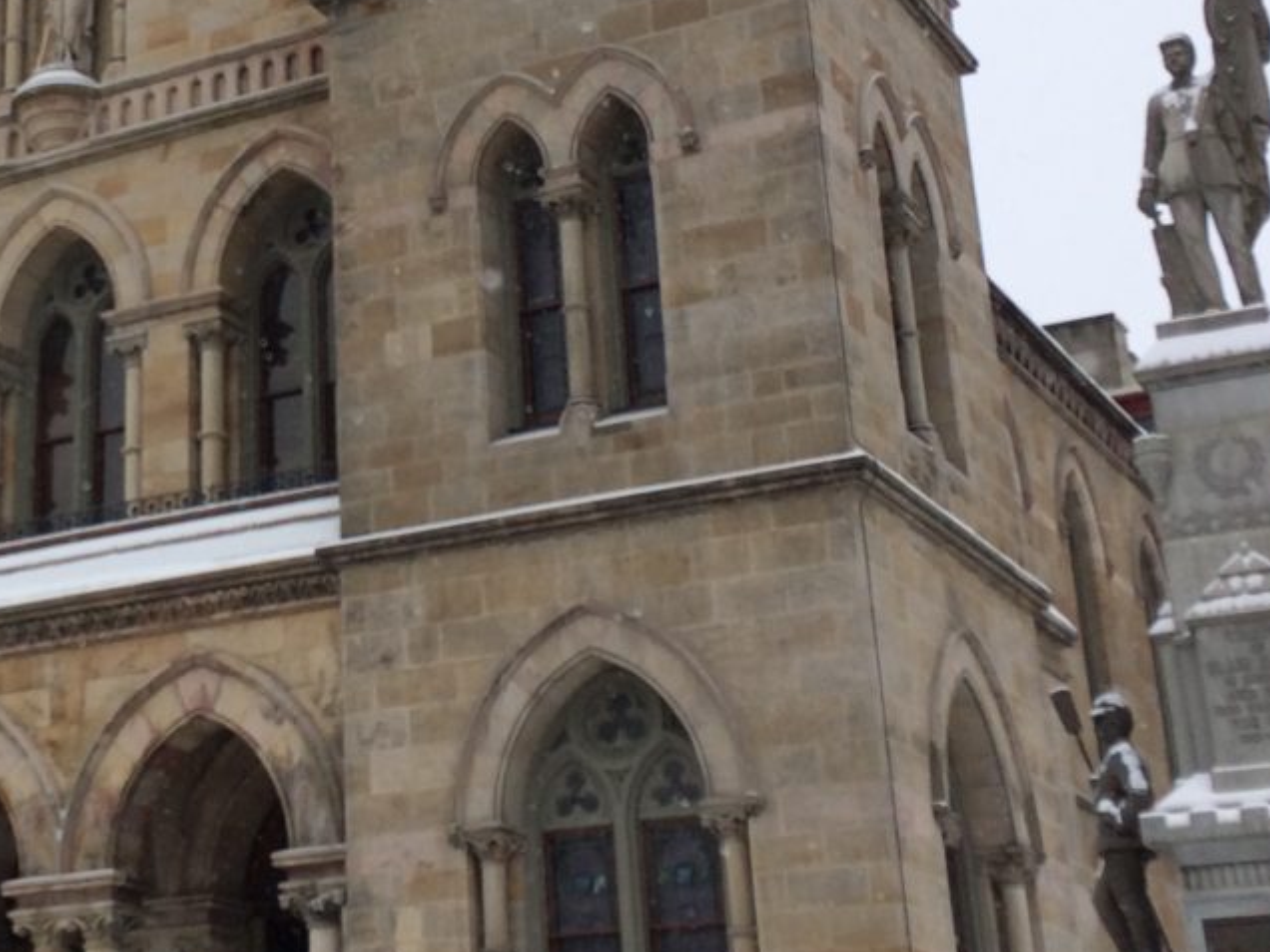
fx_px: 2568
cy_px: 214
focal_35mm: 70
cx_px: 246
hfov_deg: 27.2
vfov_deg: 20.8
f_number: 2.2
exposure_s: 1/1520
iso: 32
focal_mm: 4.15
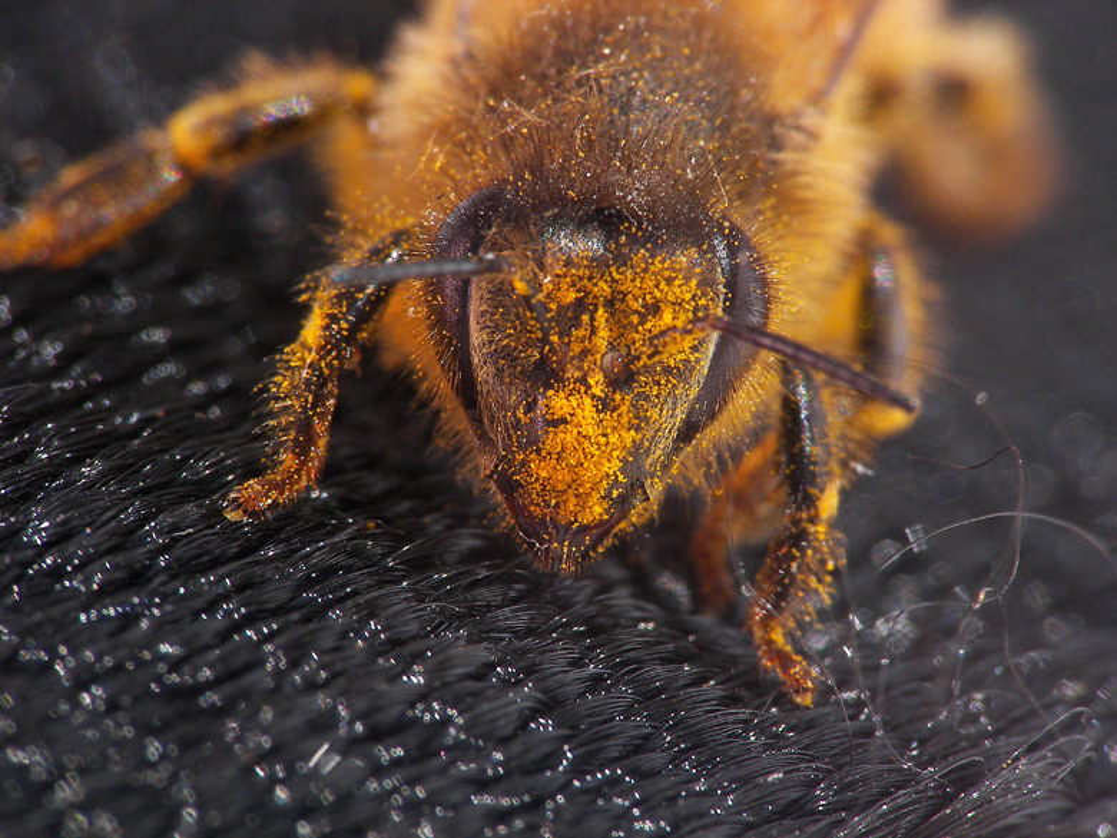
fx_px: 7422
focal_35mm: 230
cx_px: 558
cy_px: 419
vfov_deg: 6.5
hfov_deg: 8.6
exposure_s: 1/320
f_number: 8
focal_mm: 38.1
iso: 100
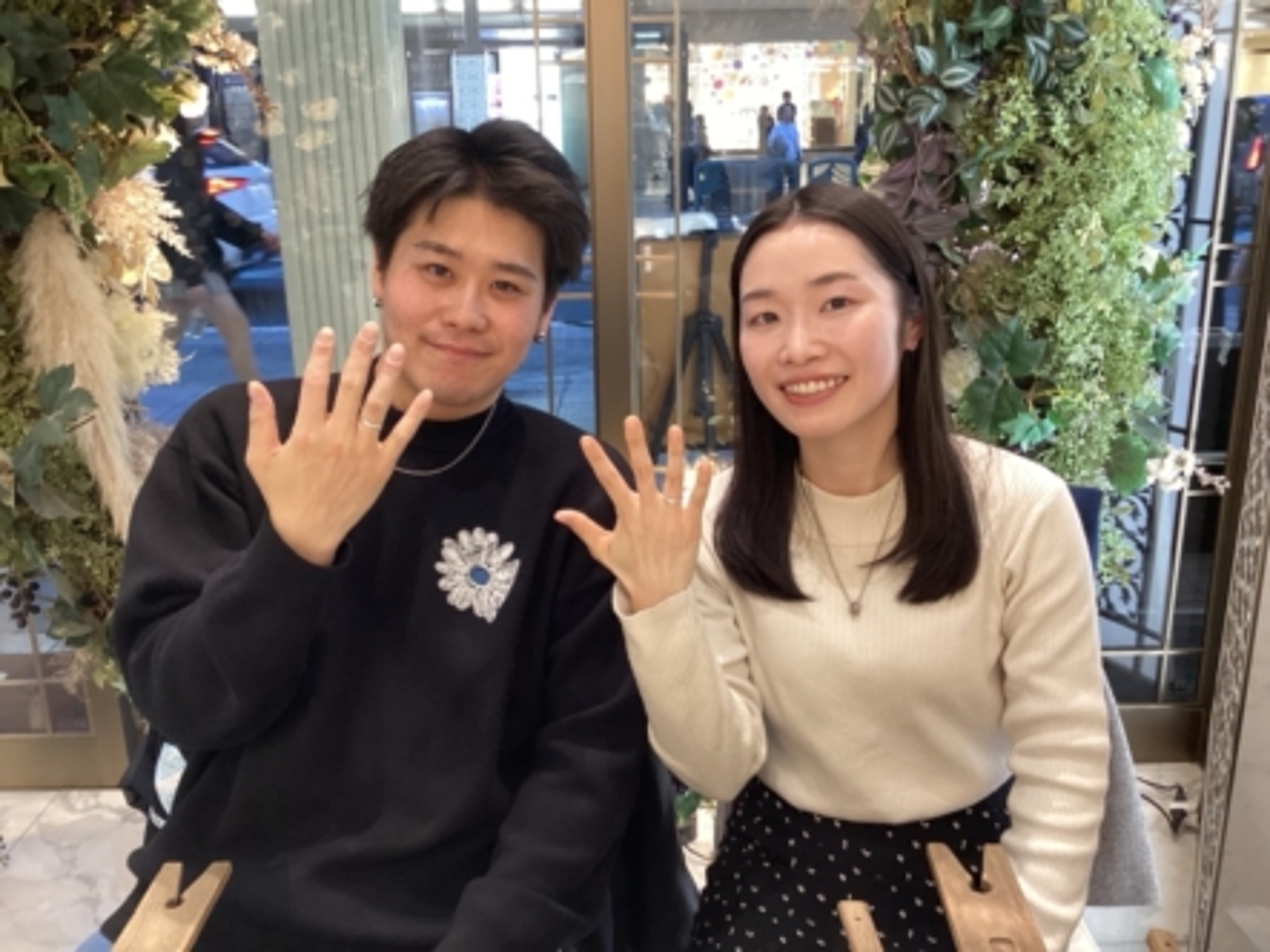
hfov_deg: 58.4
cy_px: 476
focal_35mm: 31
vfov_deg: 45.4
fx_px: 1137
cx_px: 635
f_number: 2.4
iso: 200
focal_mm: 3.3
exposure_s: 1/60
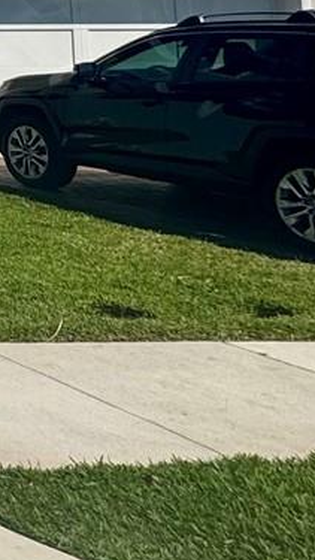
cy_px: -28
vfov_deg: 29.7
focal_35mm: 65
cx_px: -730
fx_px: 965
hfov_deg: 10.2
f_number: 2.2
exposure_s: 1/2874
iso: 50
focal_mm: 2.22
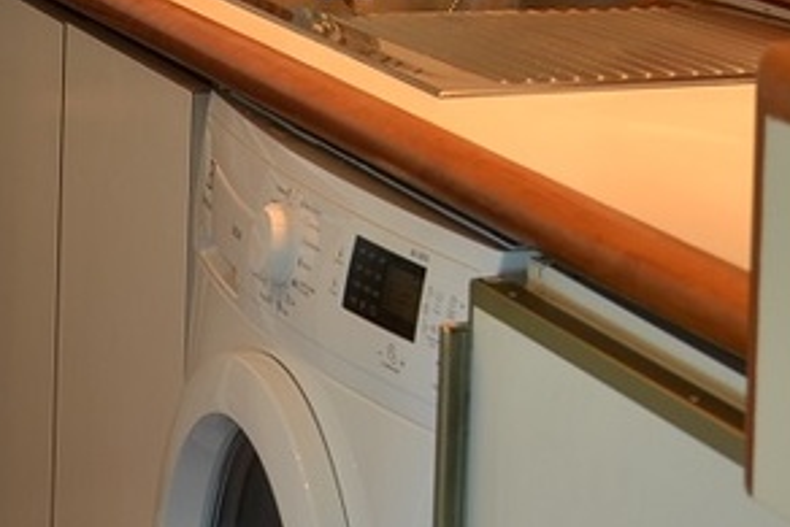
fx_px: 3381
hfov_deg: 13.3
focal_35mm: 154
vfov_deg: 8.6
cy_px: -339
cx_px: 595
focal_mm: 30
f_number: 4.2
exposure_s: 1/20
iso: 100
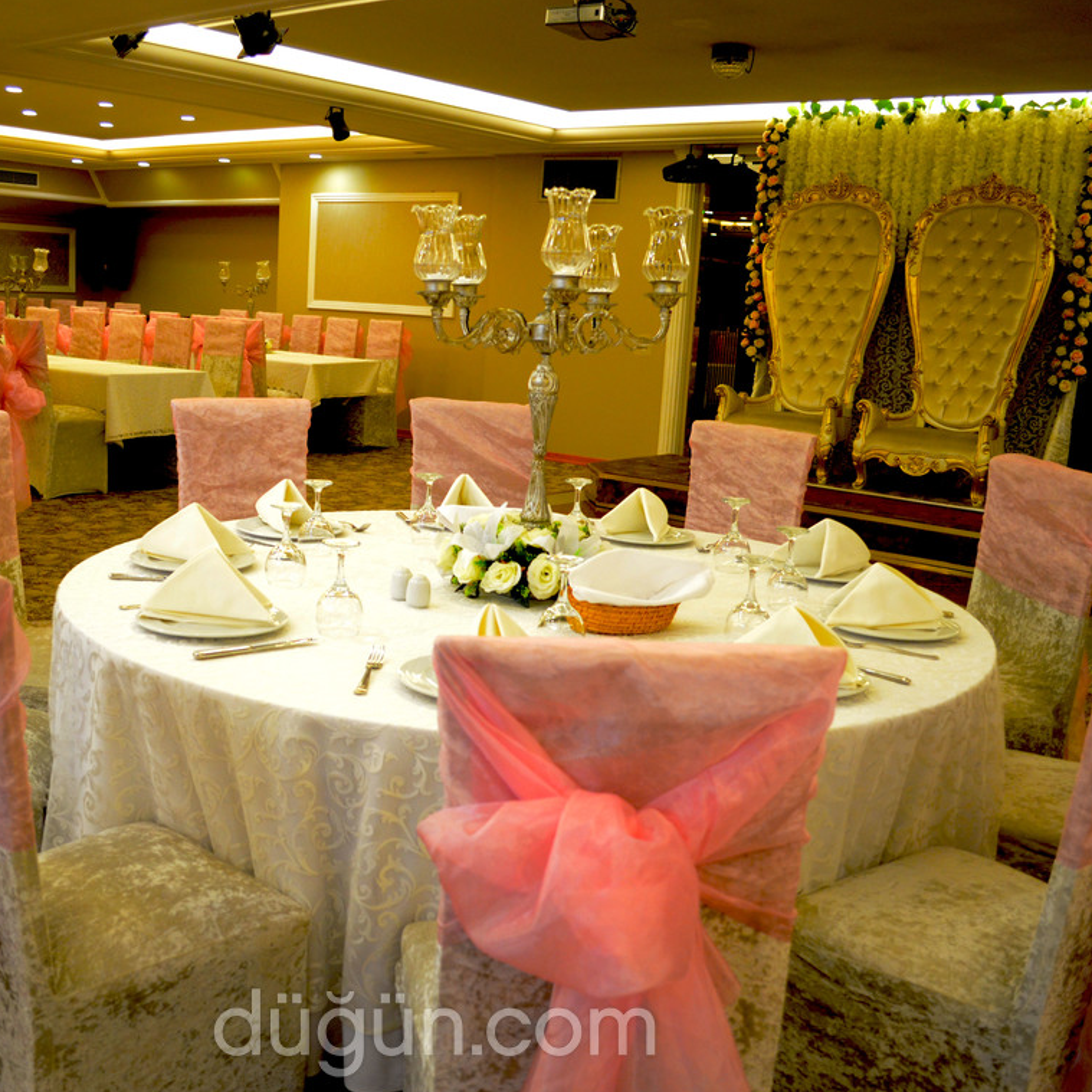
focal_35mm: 35
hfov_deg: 46.9
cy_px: 544
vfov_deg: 47.2
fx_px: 1249
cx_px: 434
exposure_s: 1/30
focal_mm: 18
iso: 1250
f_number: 3.5
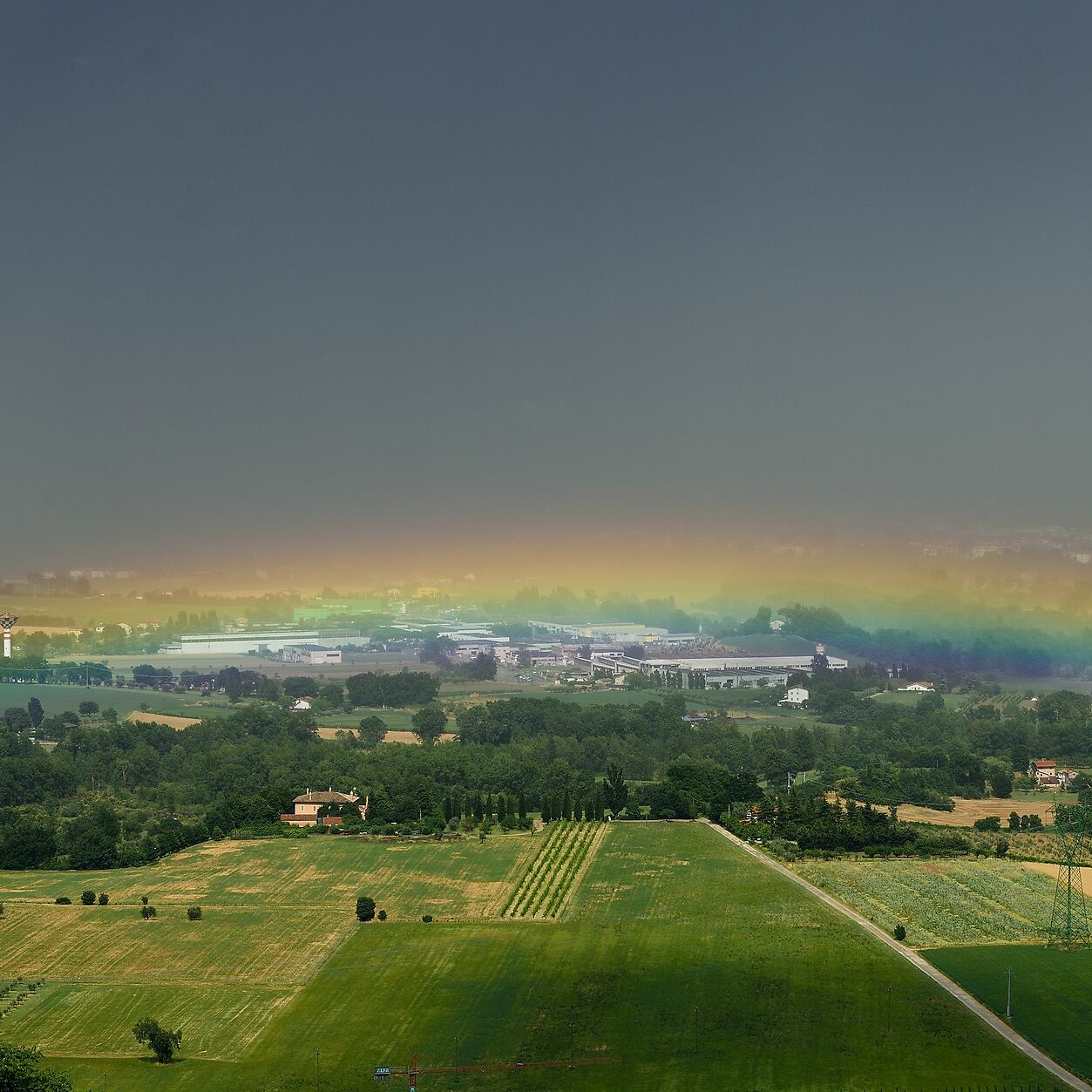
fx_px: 4069
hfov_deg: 15.2
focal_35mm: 114
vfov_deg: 15.3
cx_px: 767
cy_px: 554
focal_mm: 70
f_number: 9
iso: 100
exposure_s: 1/320
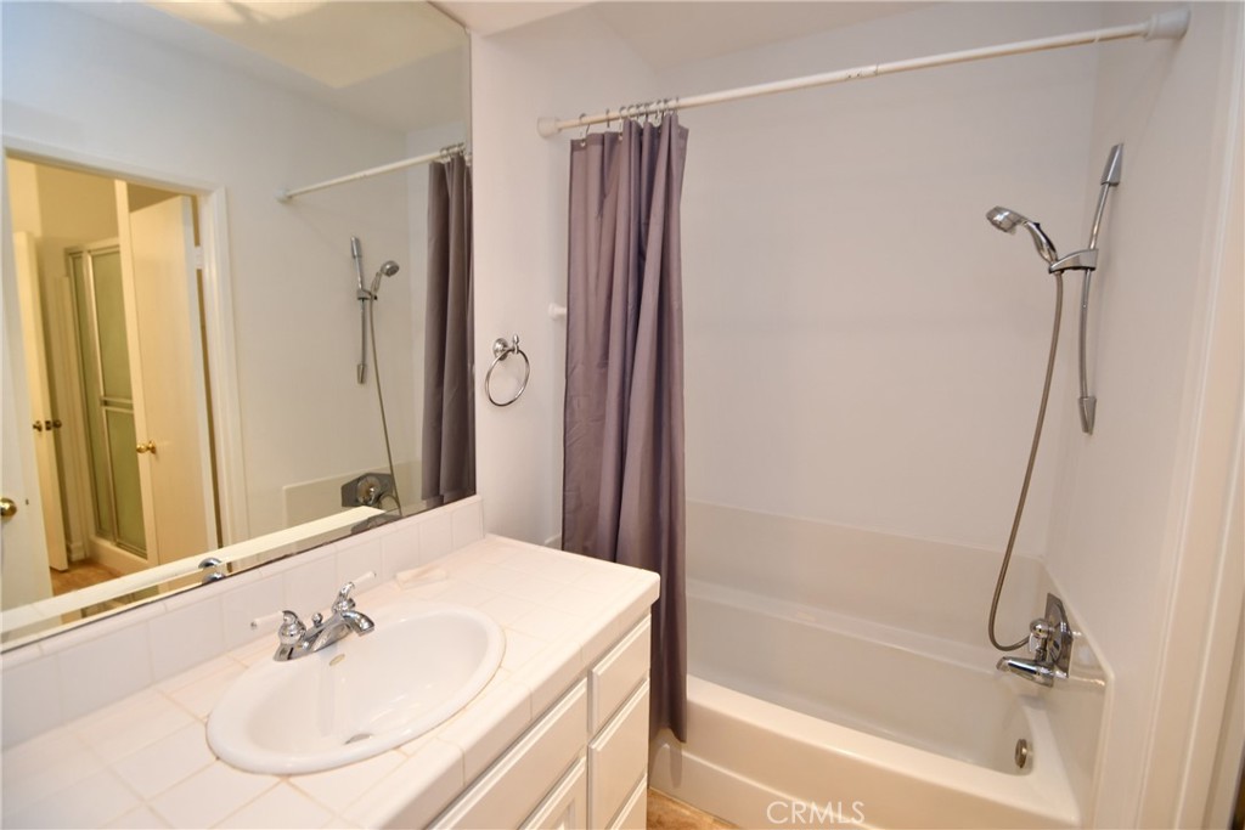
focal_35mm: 15
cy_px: 415
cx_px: 622
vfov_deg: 77.3
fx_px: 519
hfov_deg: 100.4
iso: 360
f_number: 4
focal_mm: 10
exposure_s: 1/60
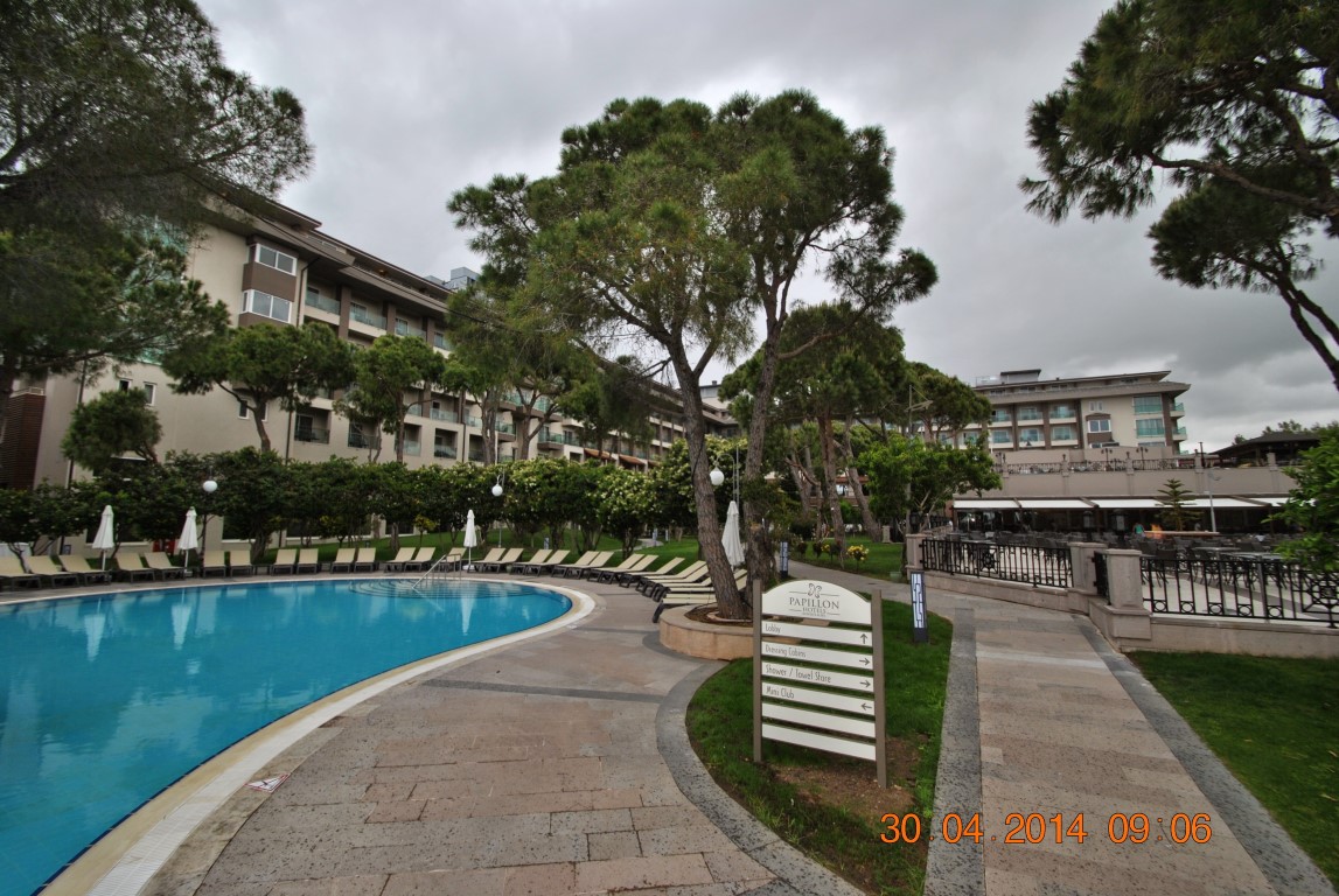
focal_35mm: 15
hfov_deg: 100.3
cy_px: 448
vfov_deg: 77.5
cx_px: 670
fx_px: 559
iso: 100
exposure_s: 1/200
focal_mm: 10
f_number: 6.3
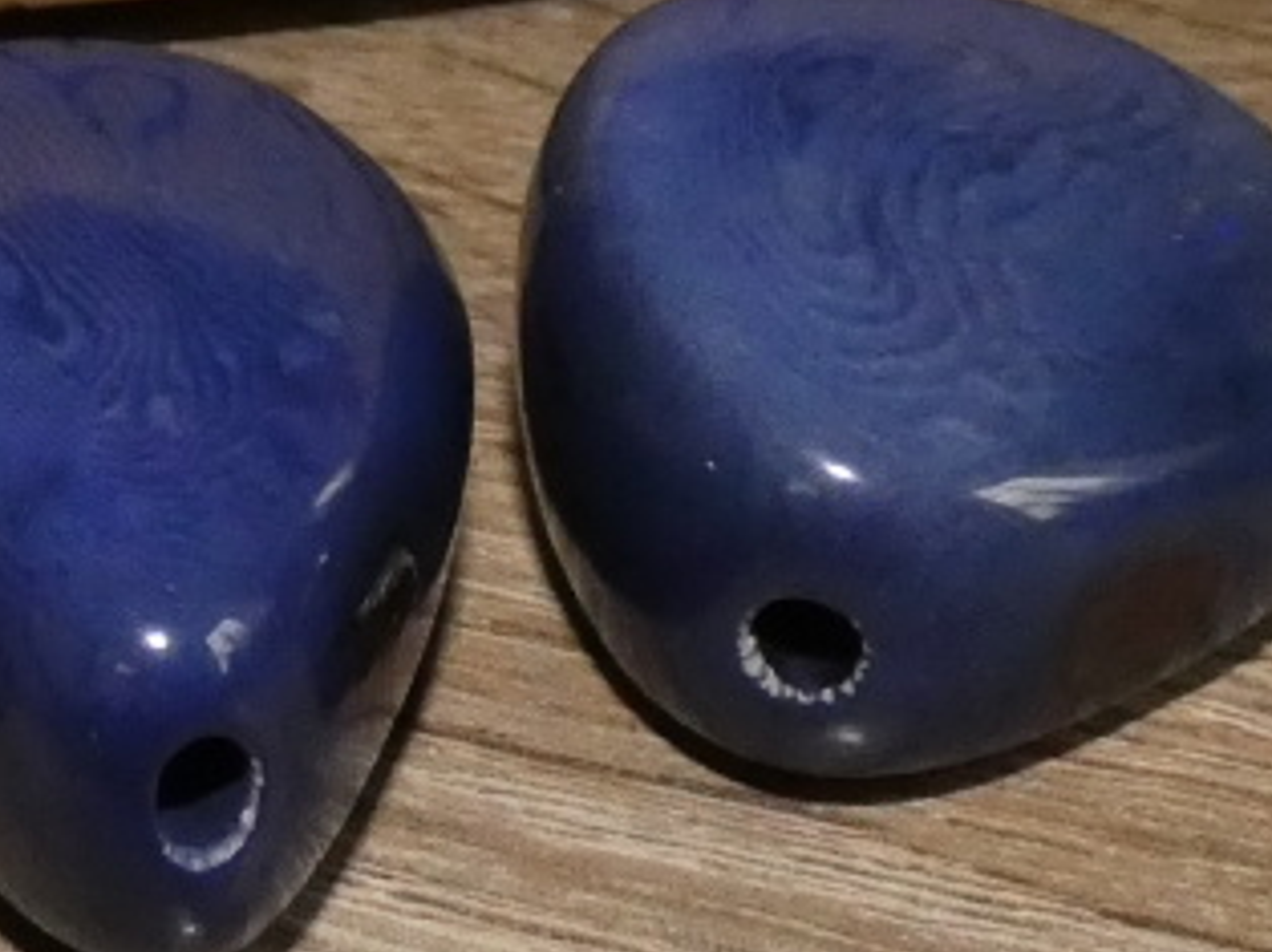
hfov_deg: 34.0
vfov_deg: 28.5
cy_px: 393
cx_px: -16
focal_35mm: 51
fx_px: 1873
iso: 800
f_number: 2.8
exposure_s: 1/125
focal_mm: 3.6
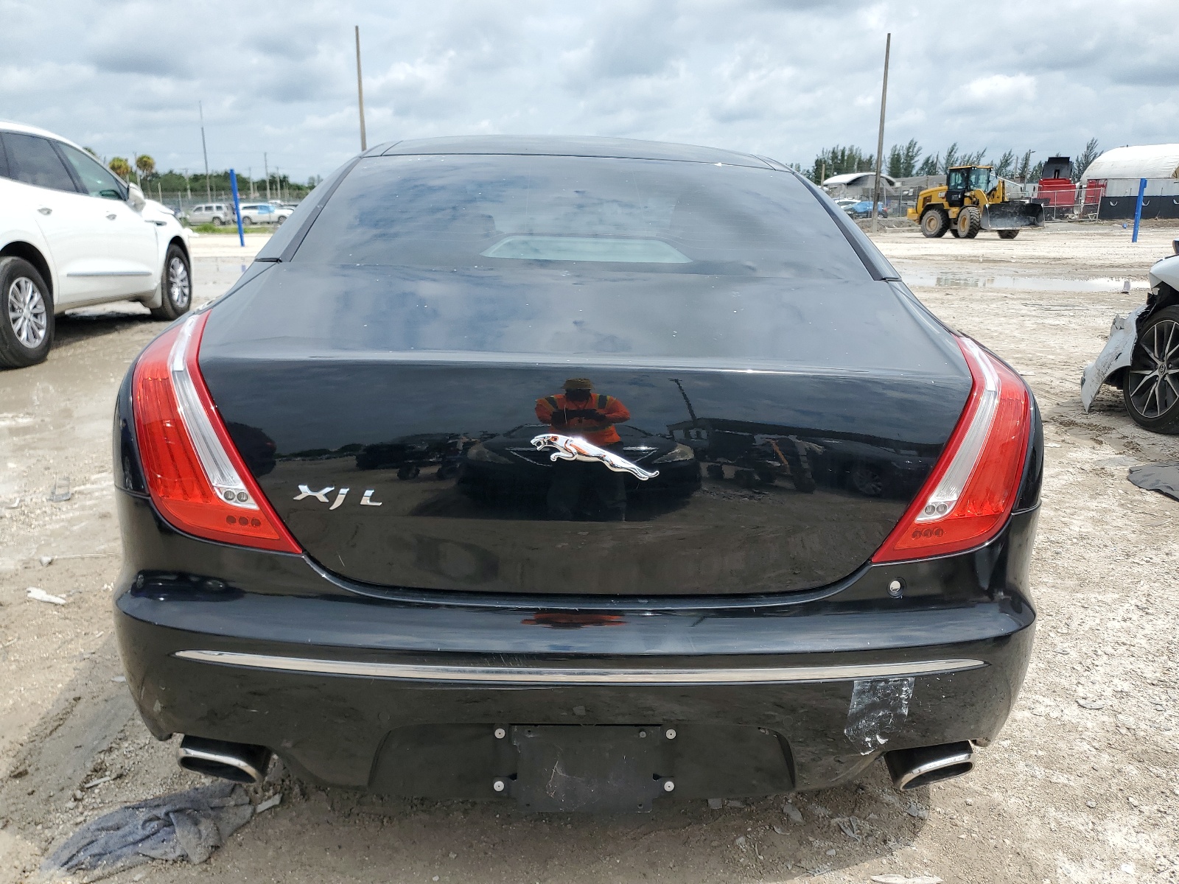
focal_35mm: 26
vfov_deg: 53.1
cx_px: 590
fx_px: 886
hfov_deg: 67.3
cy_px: 442
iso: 50
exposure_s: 1/3333
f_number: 1.5
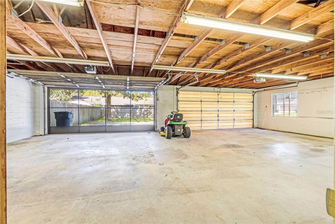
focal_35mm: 16
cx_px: 168
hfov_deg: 95.0
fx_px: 154
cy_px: 112
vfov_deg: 72.0
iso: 250
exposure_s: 1/125
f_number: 9
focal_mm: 11
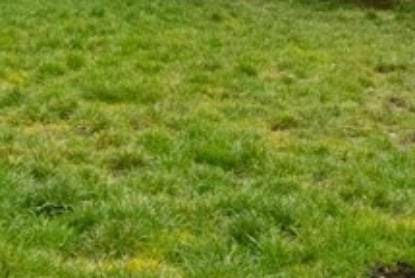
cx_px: 240
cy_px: -229
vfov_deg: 10.0
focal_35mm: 130
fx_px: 1500
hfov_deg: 15.7
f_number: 8
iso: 800
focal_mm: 11
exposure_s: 1/50
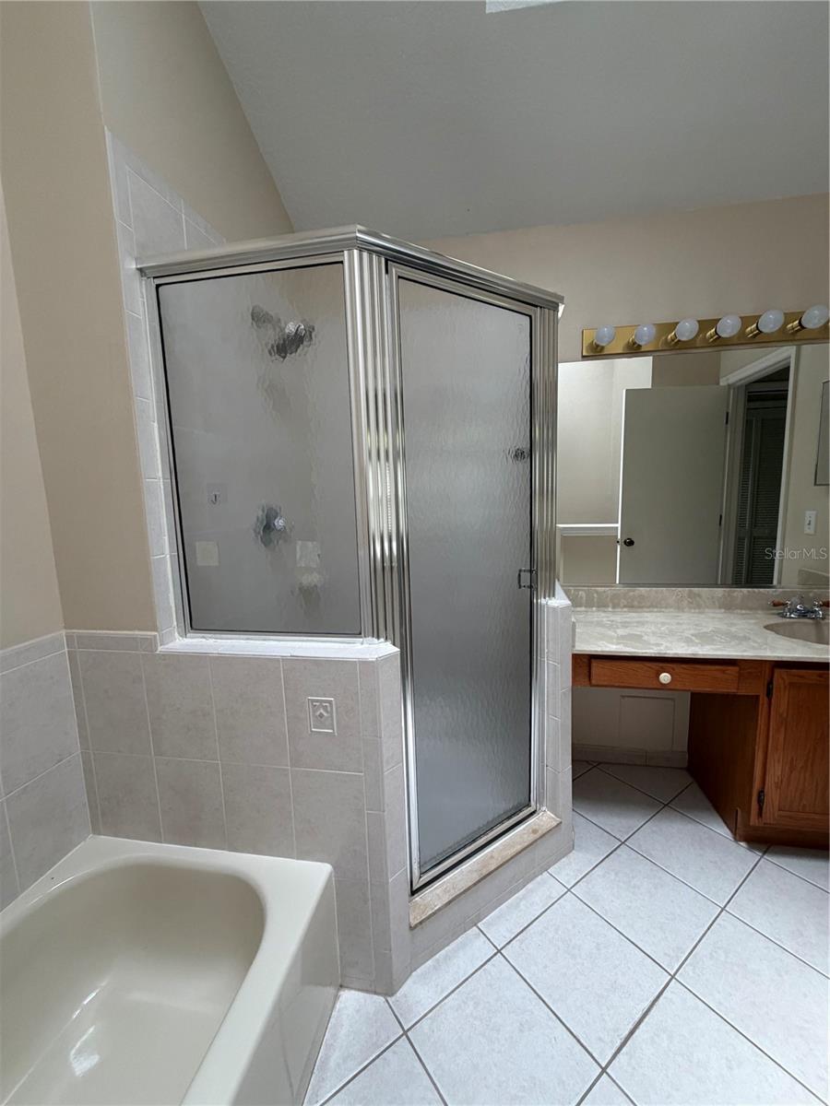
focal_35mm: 14
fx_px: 448
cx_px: 415
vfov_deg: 102.1
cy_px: 553
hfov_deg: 85.7
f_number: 2.2
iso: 250
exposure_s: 1/121
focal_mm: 2.22
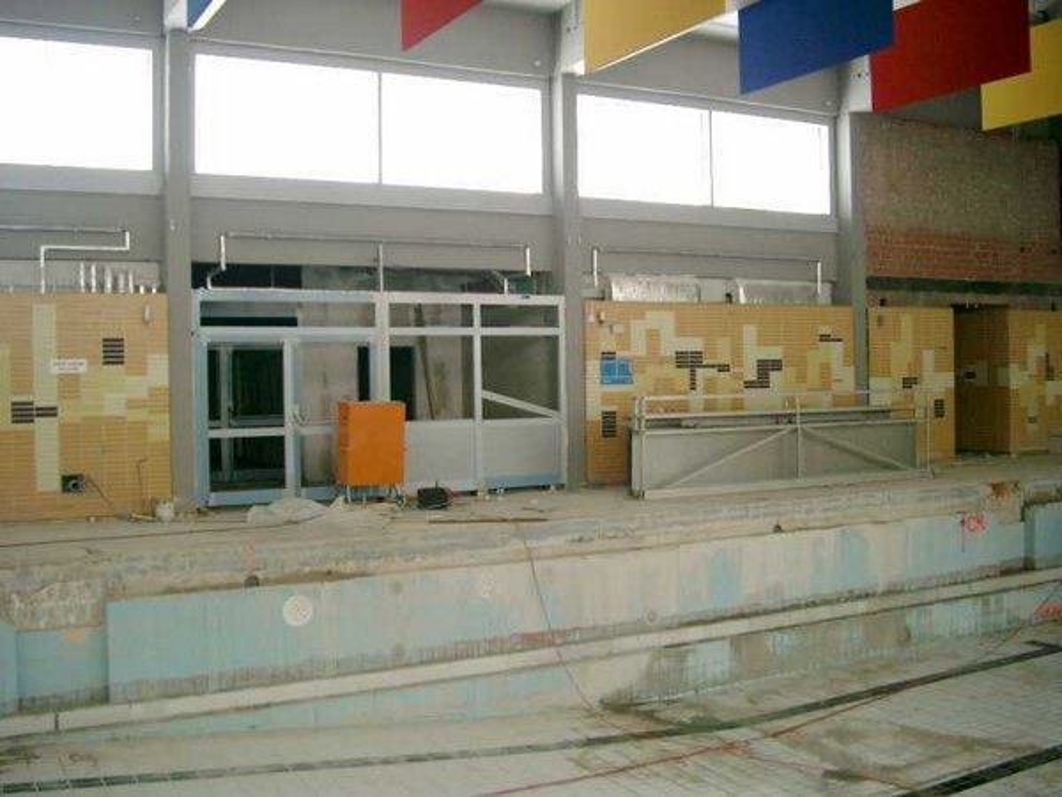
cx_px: 531
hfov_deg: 50.1
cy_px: 398
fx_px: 1135
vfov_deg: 38.7
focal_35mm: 37
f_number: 2.6
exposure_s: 1/125
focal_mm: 7.6
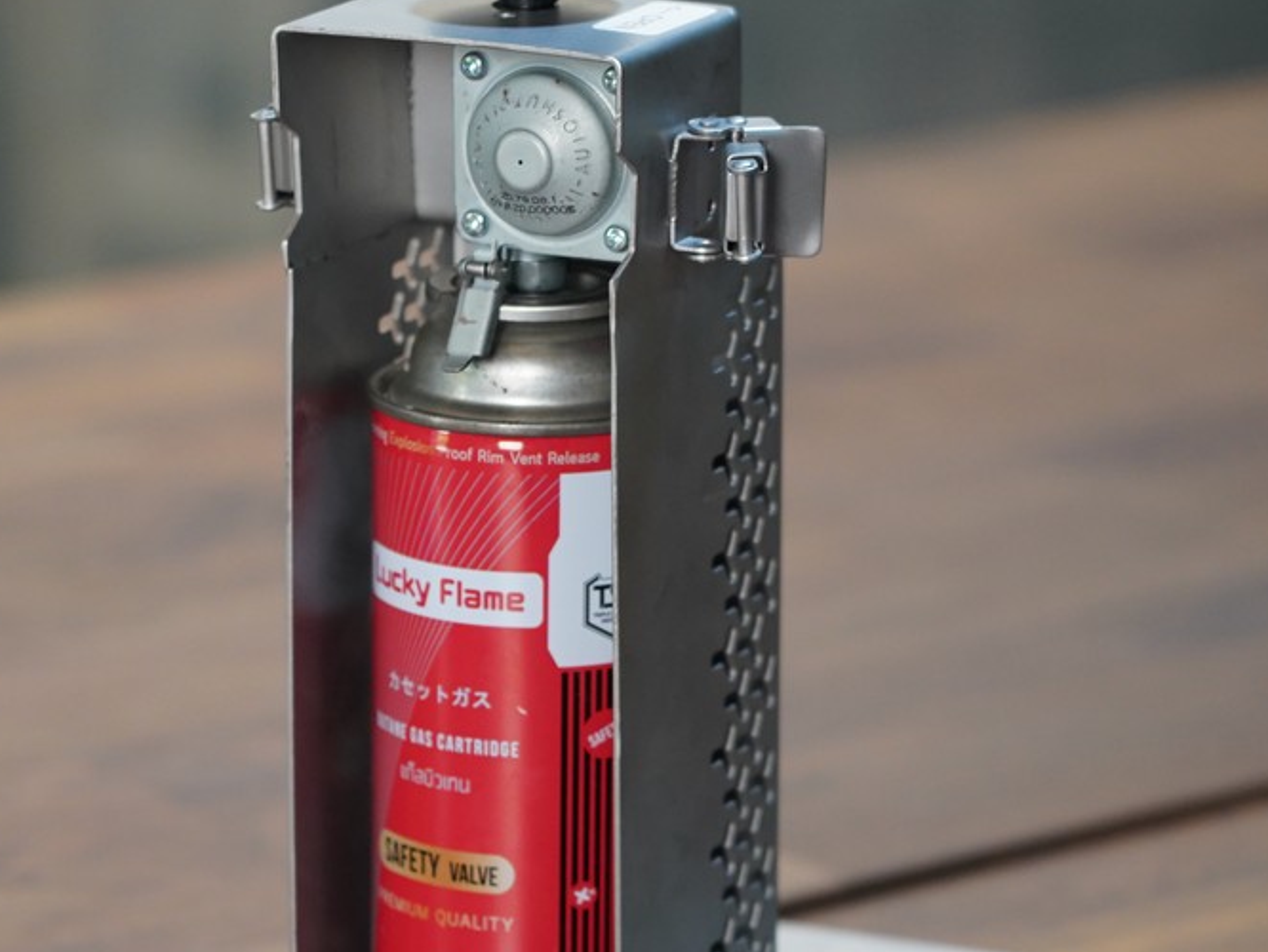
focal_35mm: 194
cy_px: 637
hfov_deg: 10.2
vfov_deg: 7.7
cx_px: 489
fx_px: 7109
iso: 2000
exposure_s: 1/125
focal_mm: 105
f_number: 4
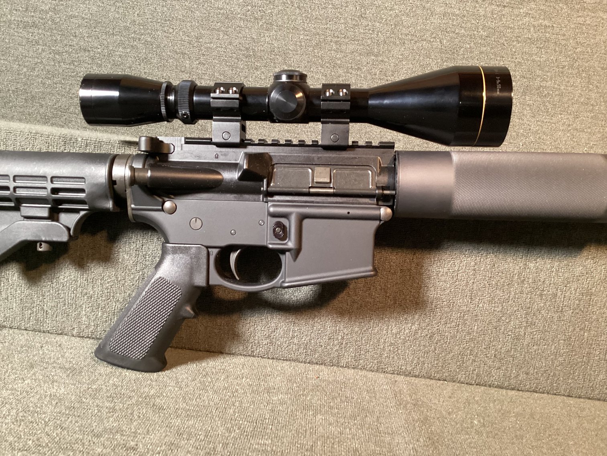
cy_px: 228
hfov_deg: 58.3
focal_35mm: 31
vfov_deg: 45.4
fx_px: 544
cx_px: 304
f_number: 2.4
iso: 500
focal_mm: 3.3
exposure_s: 1/25
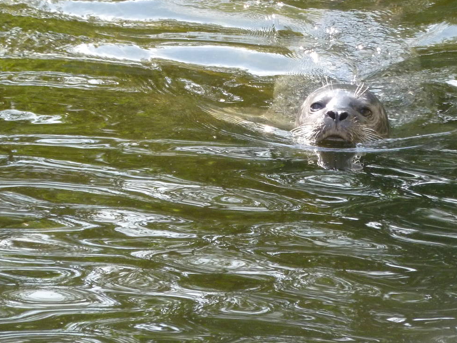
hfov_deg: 4.7
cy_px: 126
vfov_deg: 3.5
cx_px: 288
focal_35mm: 425
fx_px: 5610
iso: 320
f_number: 4.7
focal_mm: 42.6
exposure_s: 1/400
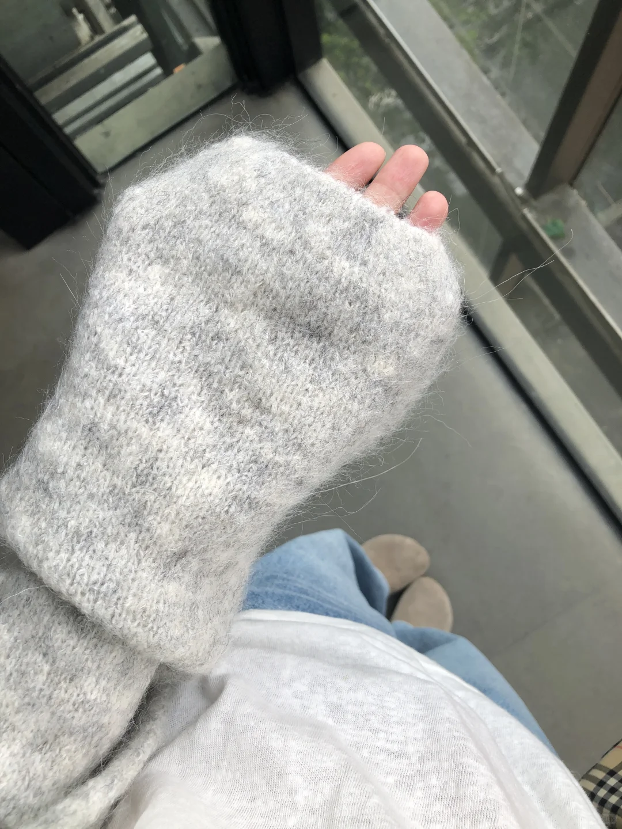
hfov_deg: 49.7
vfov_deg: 63.4
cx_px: 311
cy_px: 414
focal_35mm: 28
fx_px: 671
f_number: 1.8
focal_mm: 4
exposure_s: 1/255
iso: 20
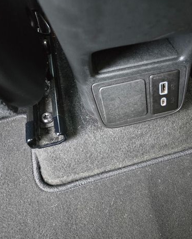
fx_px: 220
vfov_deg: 57.1
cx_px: 135
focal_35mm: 31
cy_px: 118
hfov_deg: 46.1
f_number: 1.8
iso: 1250
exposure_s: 1/60
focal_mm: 5.4
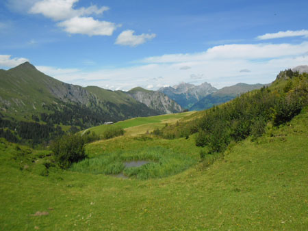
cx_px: 154
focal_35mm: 27
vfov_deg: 51.4
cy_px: 116
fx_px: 240
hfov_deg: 65.3
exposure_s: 1/1000
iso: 80
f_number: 3.5
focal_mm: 4.9
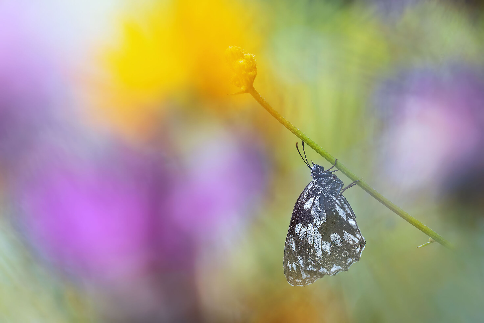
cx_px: 242
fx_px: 1278
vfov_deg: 14.4
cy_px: 162
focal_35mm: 95
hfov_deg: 21.5
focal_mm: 95
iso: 500
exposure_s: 1/100
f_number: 9
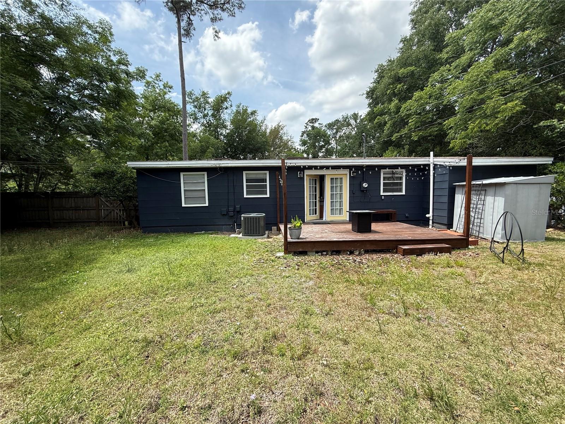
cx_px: 282
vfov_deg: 85.7
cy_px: 212
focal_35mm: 14
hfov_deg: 102.1
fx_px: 229
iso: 64
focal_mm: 2.22
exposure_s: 1/789
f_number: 2.2
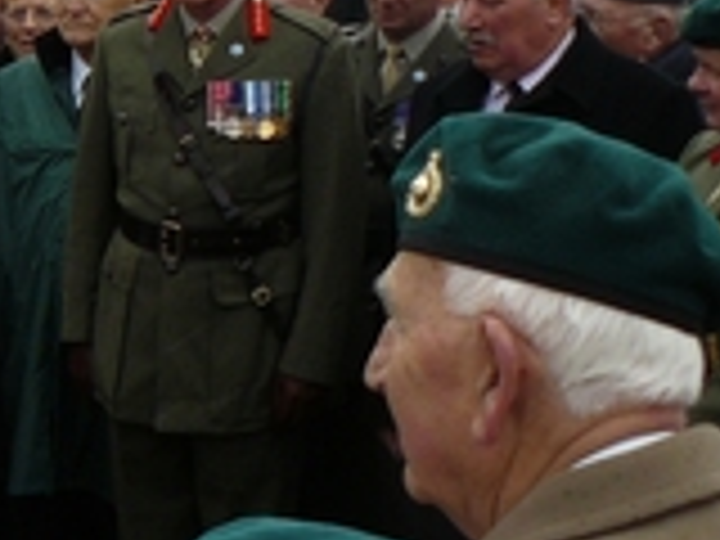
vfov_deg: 10.9
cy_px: 104
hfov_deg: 13.5
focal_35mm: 135
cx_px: -459
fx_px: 2808
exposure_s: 1/125
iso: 100
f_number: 3.2
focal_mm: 6
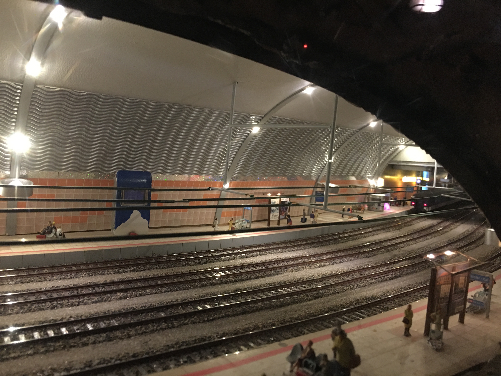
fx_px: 420
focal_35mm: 29
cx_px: 250
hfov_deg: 61.7
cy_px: 188
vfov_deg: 48.2
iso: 100
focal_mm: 4.15
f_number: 2.2
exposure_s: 1/4
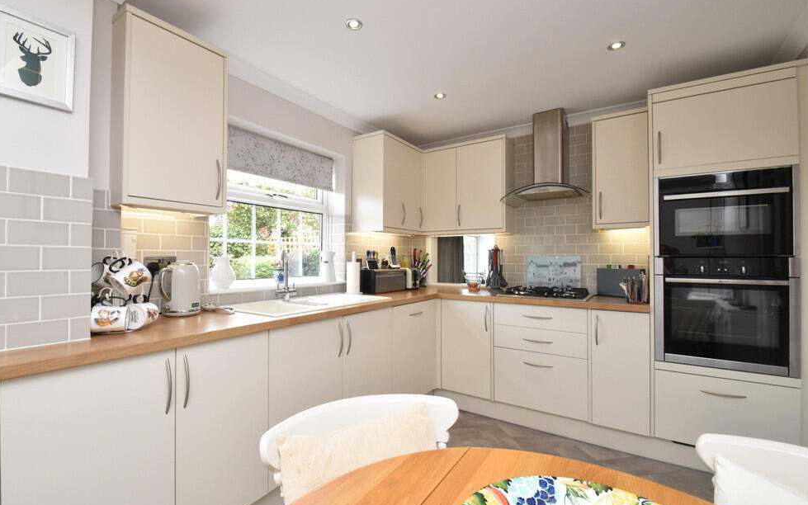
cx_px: 388
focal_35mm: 16
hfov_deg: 97.8
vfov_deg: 71.2
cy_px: 237
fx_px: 352
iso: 1250
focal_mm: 10
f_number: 10
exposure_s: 1/60
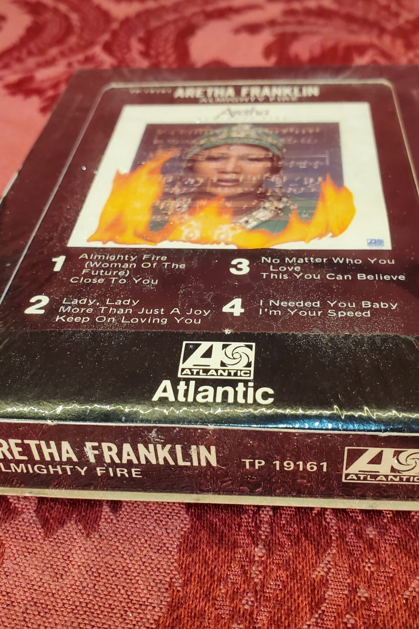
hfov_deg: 35.9
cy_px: 315
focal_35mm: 37
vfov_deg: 51.9
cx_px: 214
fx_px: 646
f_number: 2.4
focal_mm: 4.3
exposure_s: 1/120
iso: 250
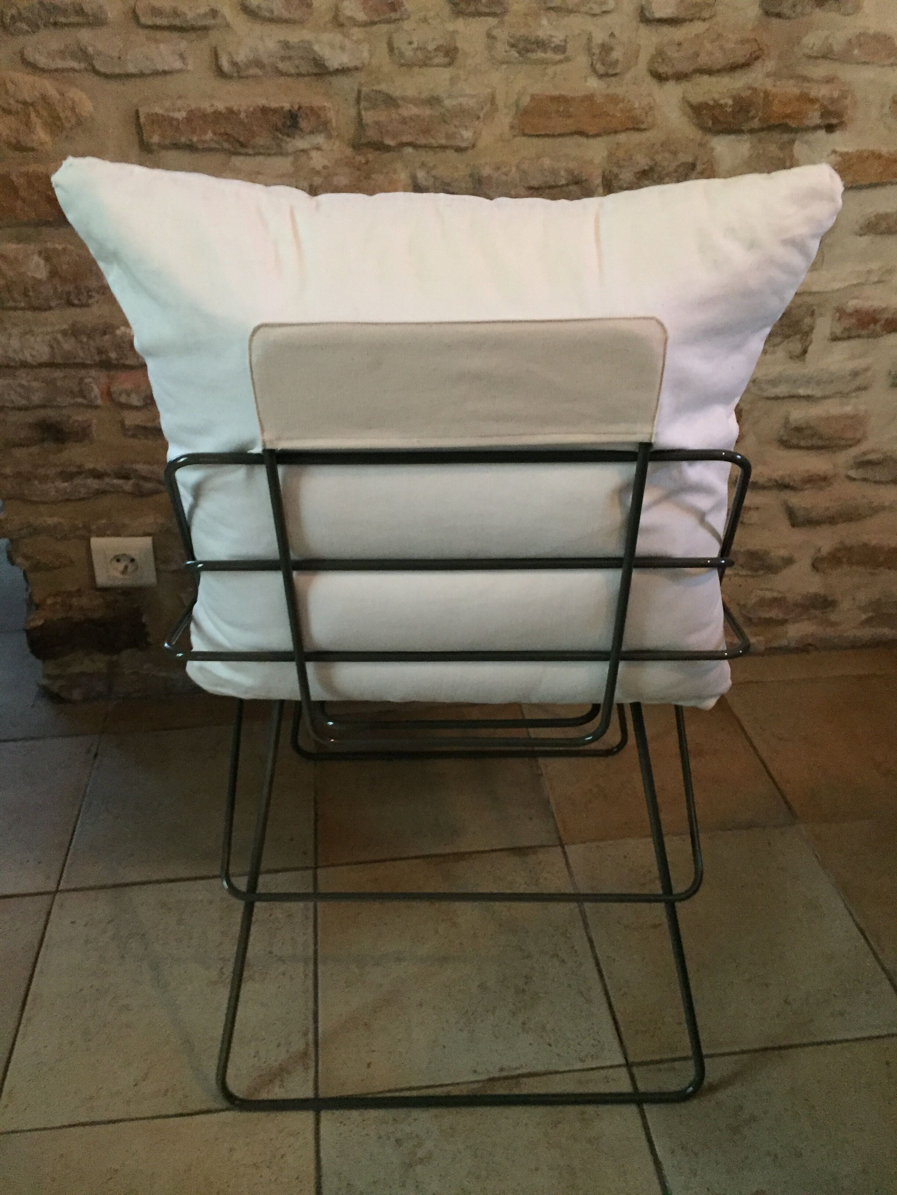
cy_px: 598
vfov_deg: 61.7
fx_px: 1002
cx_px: 448
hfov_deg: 48.2
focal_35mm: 29
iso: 320
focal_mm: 4.15
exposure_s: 1/17
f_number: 2.2
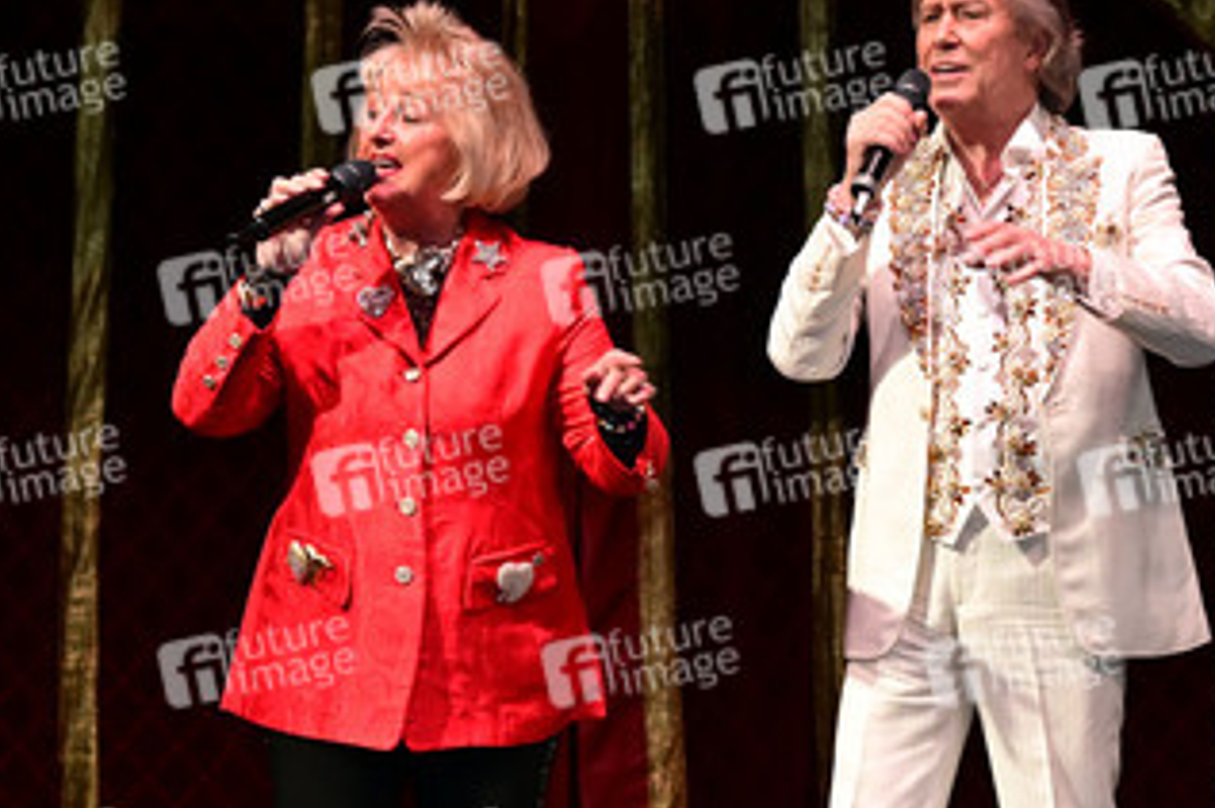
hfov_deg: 18.4
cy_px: 375
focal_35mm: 111
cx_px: 692
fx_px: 3744
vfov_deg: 12.3
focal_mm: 78
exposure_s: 1/200
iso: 3200
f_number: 4
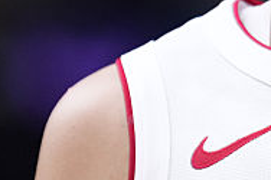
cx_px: 375
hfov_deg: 1.9
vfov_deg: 1.3
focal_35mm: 1091
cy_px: -53
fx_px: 8205
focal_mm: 200
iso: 4000
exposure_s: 1/1600
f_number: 2.8
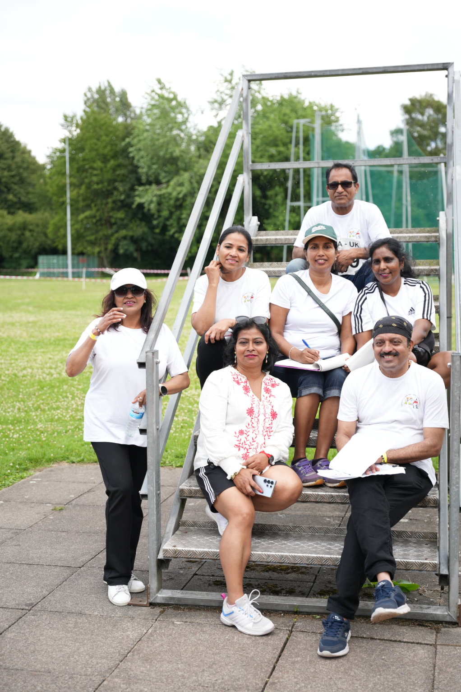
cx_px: 230
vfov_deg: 40.6
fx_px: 935
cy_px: 346
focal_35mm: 49
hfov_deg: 27.7
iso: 250
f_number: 2.8
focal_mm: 48.7
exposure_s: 1/800
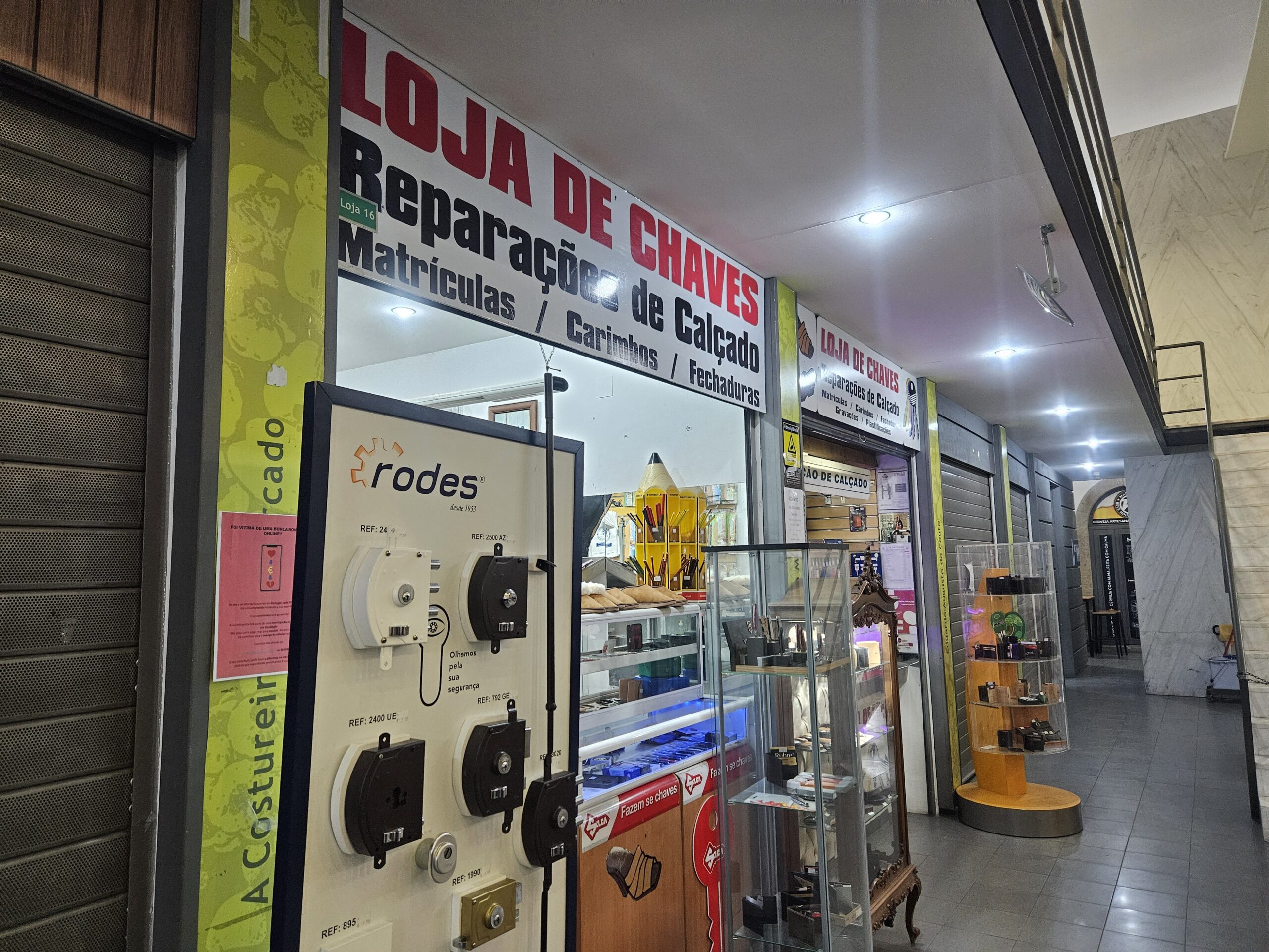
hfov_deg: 73.9
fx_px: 843
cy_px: 476
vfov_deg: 58.9
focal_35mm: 23
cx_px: 634
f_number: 1.8
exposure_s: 1/100
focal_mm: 5.4
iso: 500
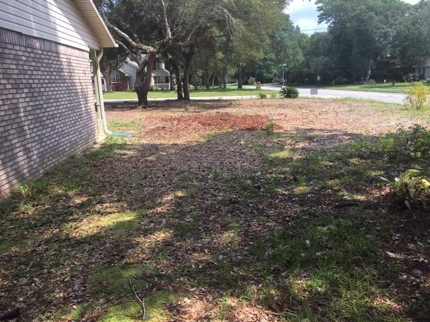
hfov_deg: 61.7
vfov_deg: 48.2
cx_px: 215
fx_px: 360
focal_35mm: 29
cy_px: 161
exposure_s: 1/641
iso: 25
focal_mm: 4.15
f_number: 2.2
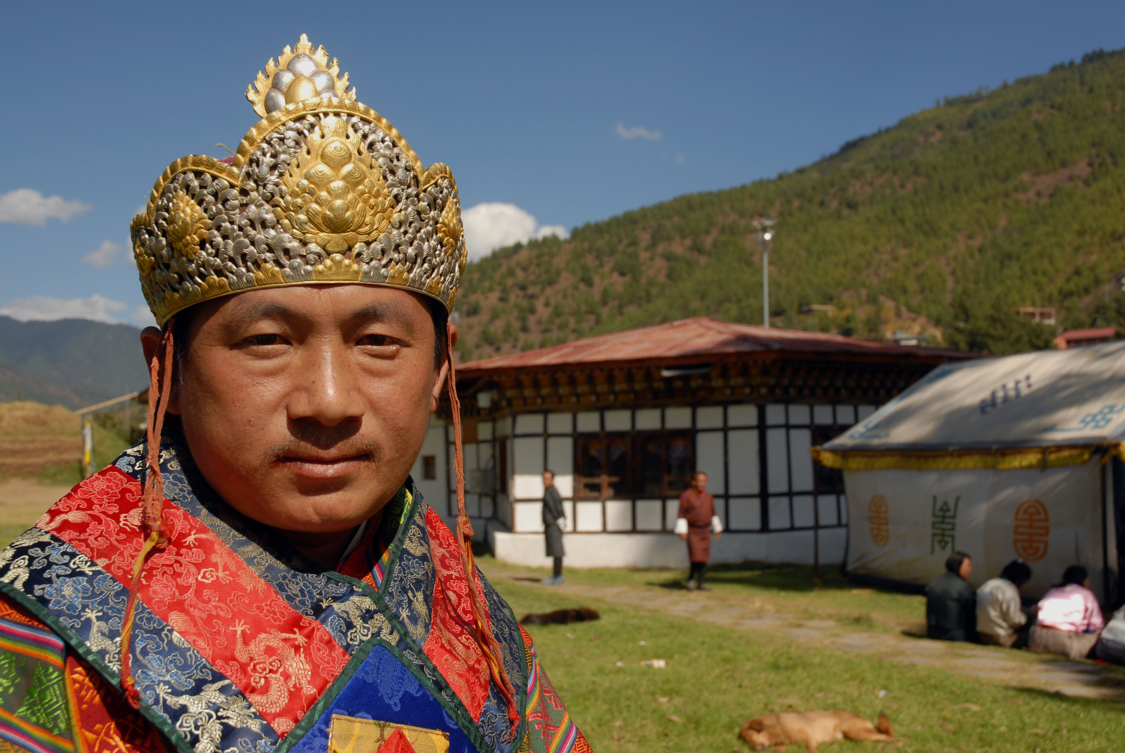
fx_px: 1361
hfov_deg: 44.9
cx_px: 562
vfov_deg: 30.9
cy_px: 376
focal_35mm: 44
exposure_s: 1/250
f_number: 8
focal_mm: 29
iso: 100
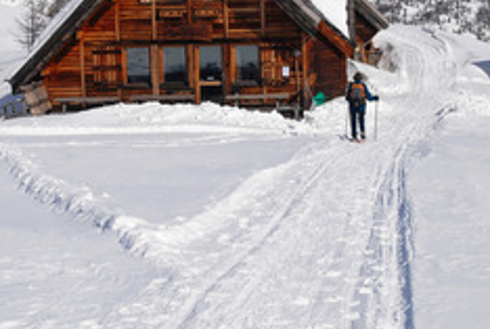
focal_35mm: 80
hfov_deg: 25.3
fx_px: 1092
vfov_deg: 17.0
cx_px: 270
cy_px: 60
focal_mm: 25
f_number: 10
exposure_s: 1/400
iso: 200
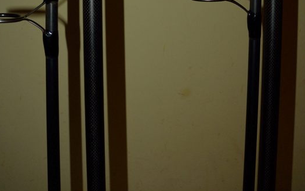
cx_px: 151
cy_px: -16
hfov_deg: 44.4
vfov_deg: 26.5
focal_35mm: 45
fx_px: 374
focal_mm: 11
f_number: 3.5
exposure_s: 1/60
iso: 125
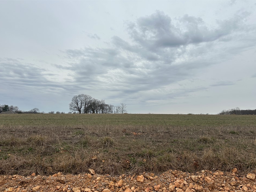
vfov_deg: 53.0
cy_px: 103
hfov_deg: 67.3
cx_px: 124
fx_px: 192
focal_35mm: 26
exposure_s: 1/4762
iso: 80
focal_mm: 6.86
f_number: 1.78
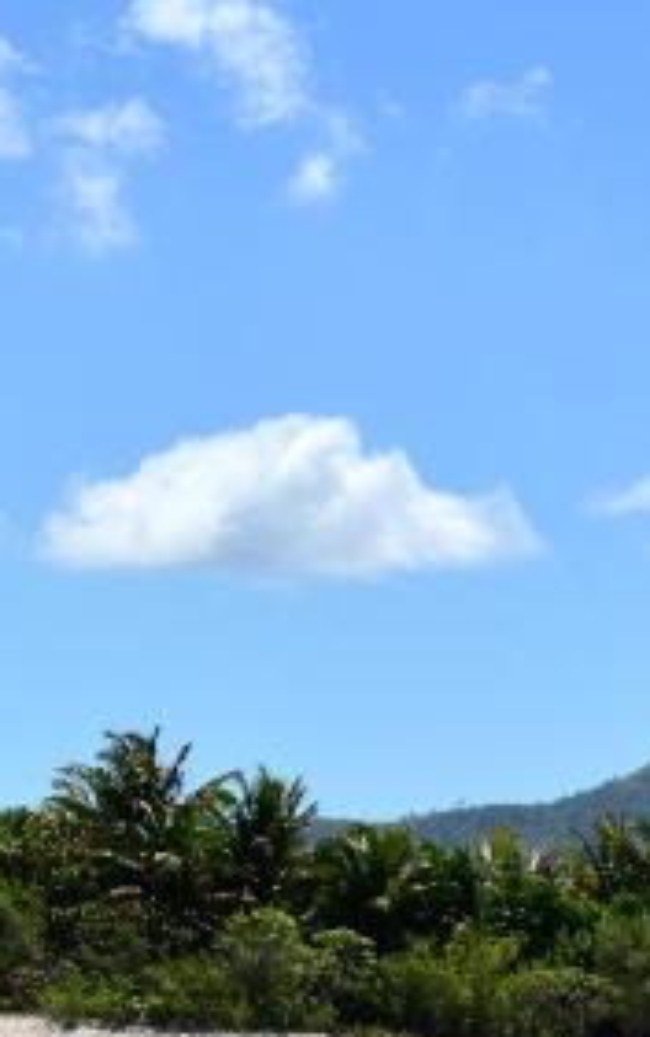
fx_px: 5745
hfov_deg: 6.4
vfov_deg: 10.3
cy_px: 808
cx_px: -451
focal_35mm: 203
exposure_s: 1/640
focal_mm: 70
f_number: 13
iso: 200
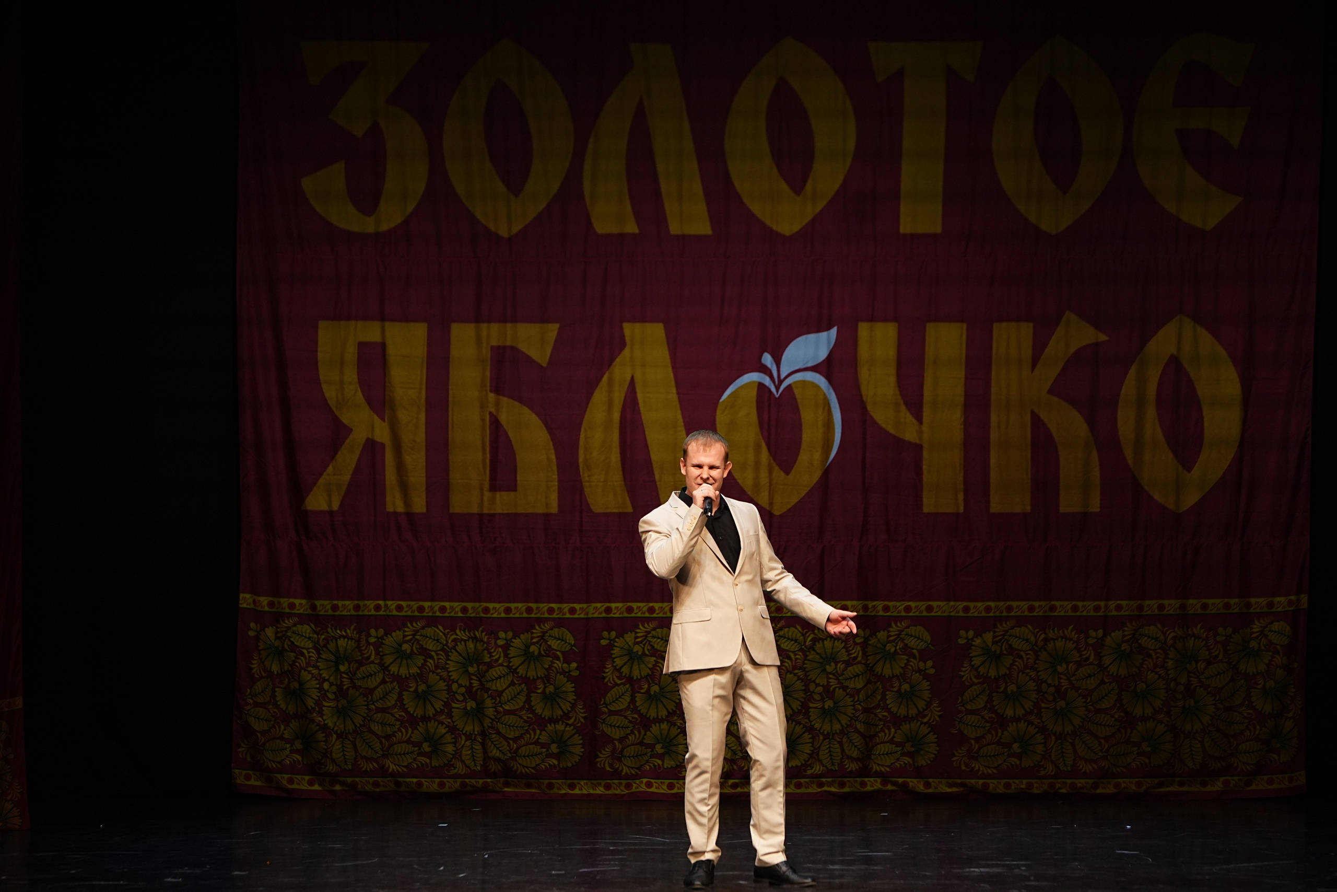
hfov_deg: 17.8
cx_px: 668
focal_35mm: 115
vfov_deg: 11.9
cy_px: 446
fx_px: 4271
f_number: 3.2
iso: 1600
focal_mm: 115
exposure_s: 1/500
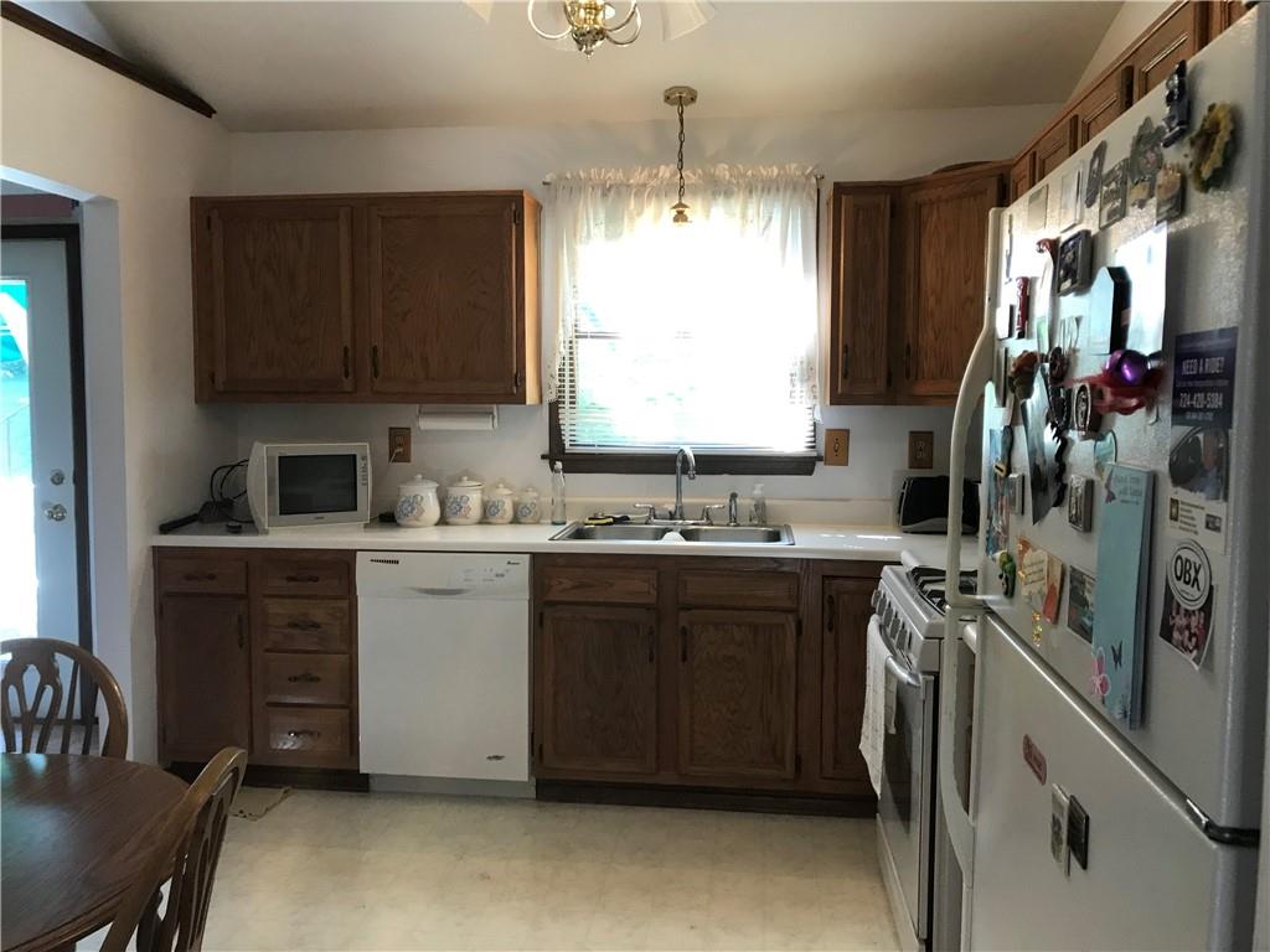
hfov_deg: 63.4
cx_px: 635
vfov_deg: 49.7
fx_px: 1027
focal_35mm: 28
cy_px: 476
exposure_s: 1/30
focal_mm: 3.99
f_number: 1.8
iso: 32
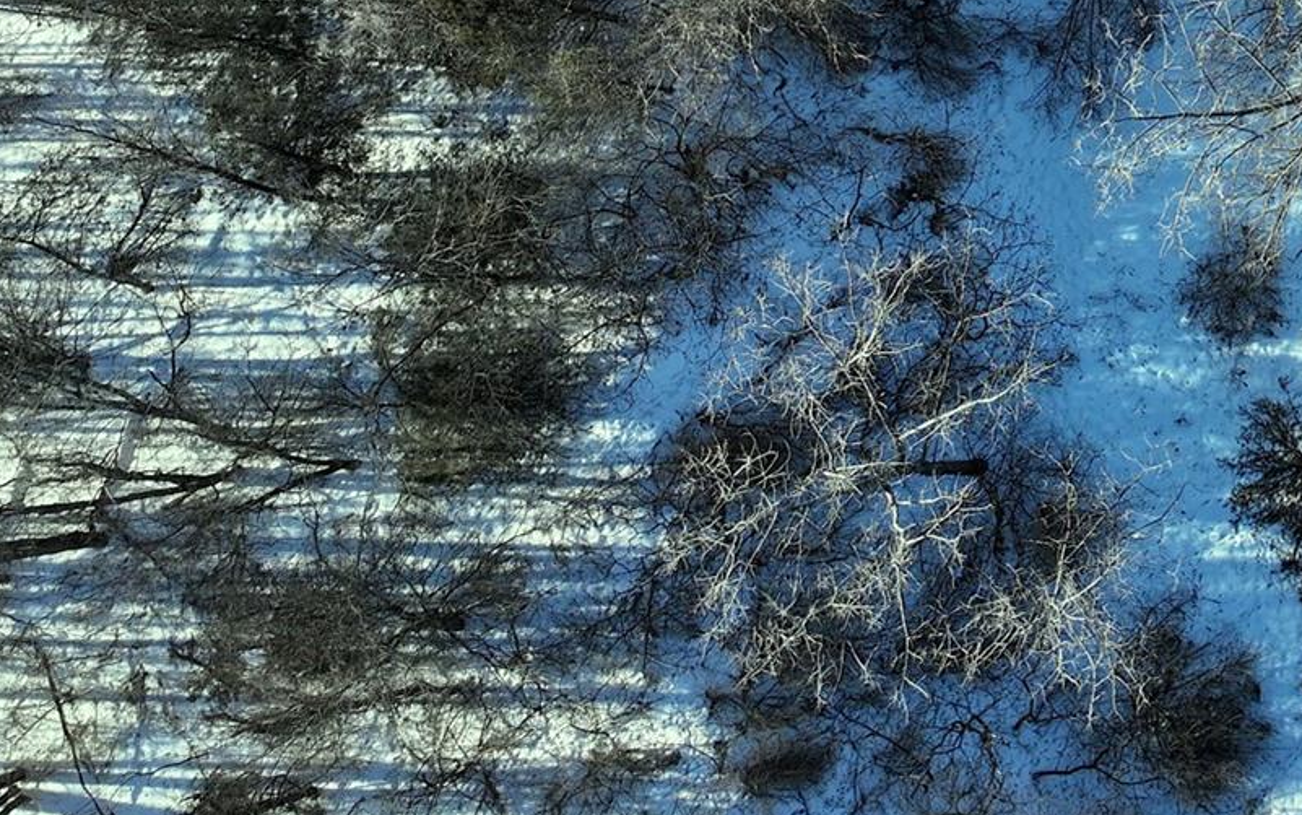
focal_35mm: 65
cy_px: -244
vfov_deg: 18.6
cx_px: 1523
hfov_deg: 28.0
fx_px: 2307
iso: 170
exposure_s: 1/1600
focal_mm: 12.29
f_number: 2.8
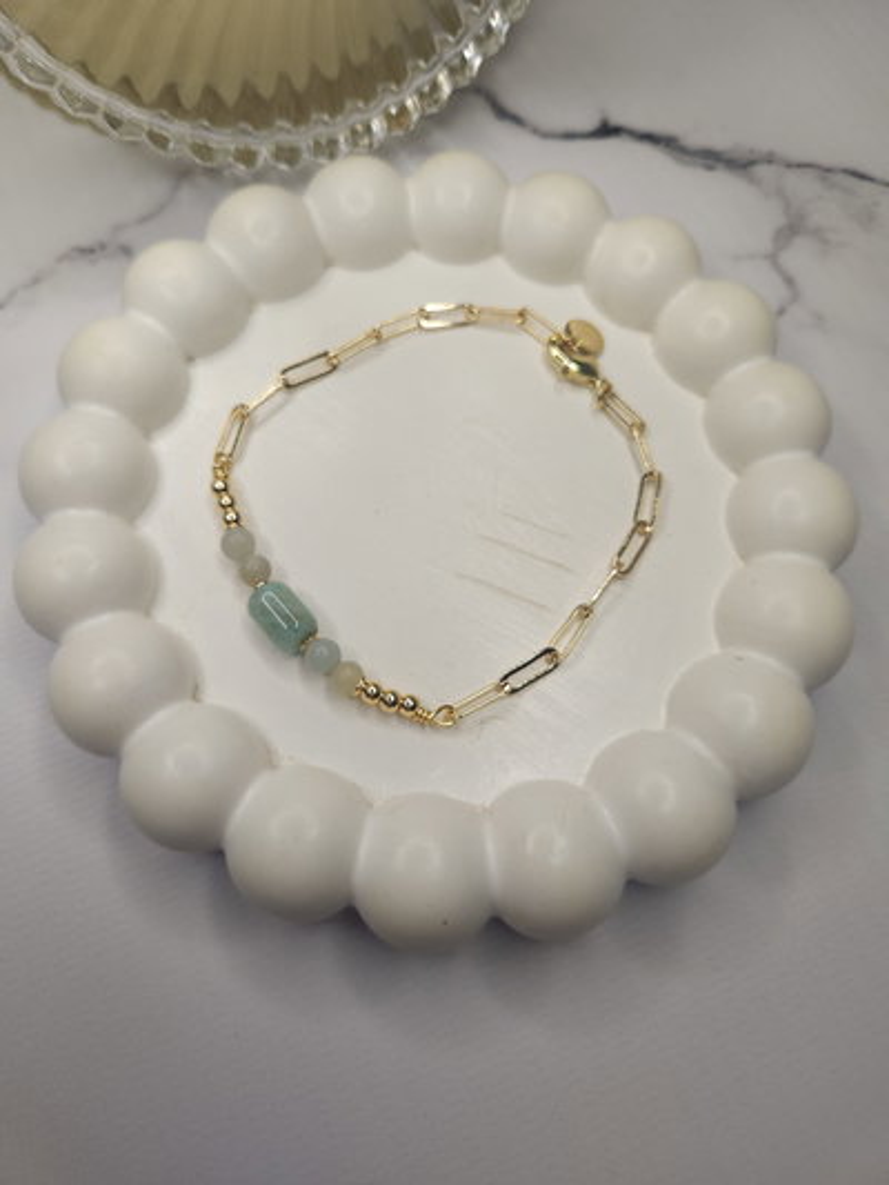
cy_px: 592
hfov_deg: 58.9
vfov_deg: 73.9
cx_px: 444
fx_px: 787
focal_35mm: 23
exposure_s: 1/30
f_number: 1.8
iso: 50
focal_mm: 5.4
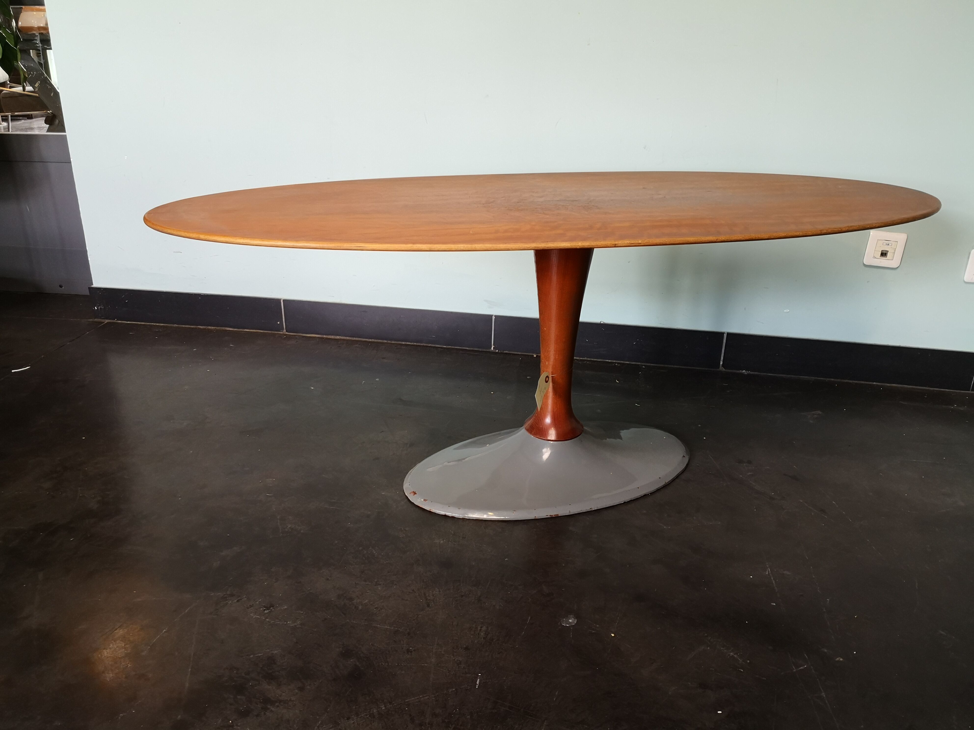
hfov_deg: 65.3
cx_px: 487
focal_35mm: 27
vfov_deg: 51.4
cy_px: 365
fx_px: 760
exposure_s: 1/33.3
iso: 160
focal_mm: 3.95
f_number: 1.6
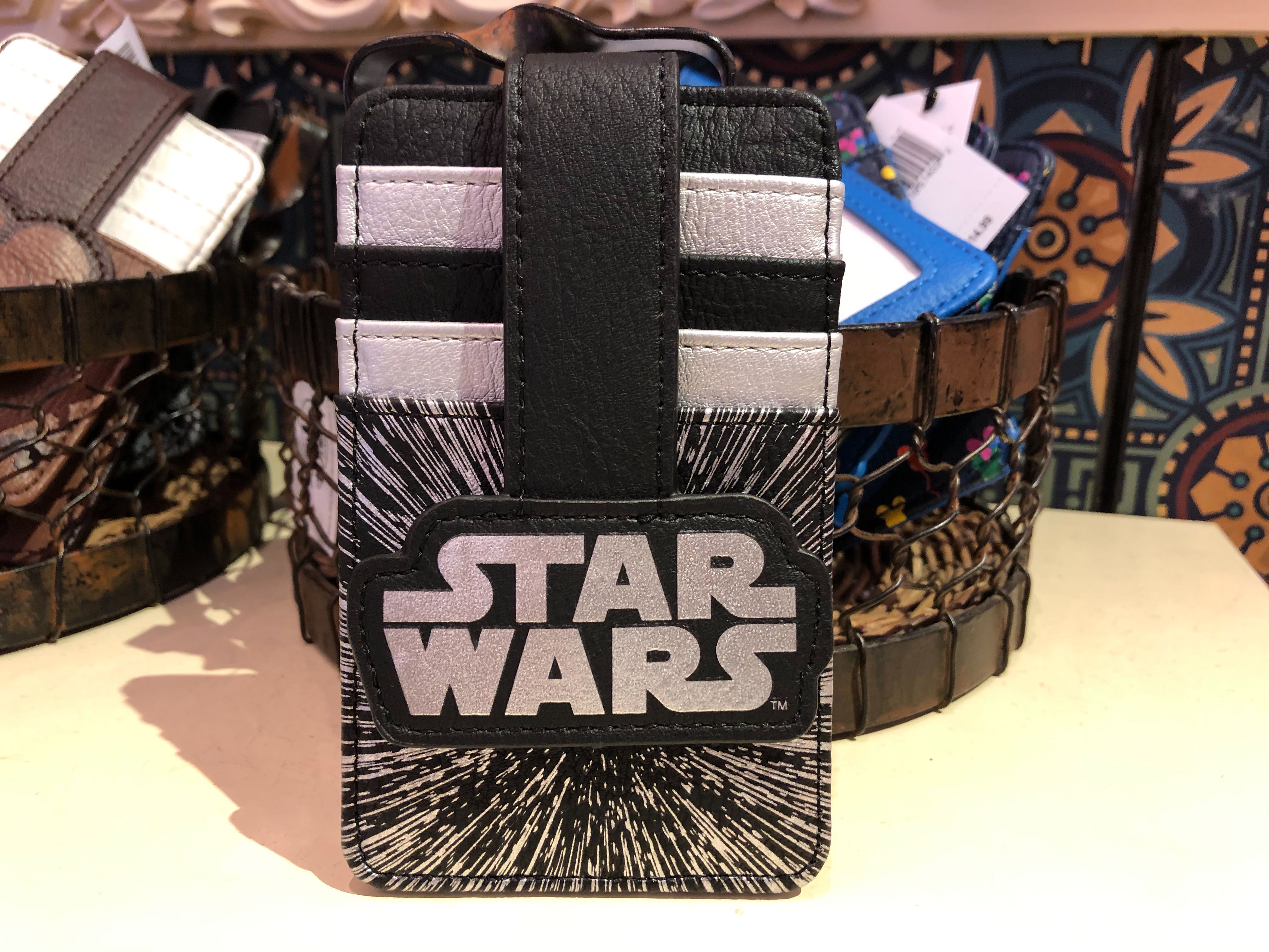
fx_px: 1026
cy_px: 476
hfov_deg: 63.4
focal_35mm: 28
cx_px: 634
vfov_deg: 49.7
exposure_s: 1/15
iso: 80
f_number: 1.8
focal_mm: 4
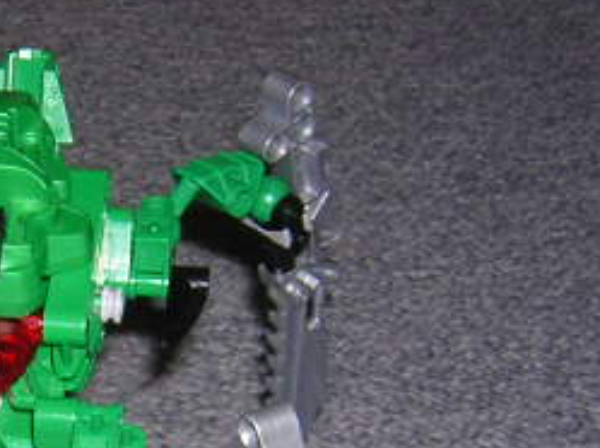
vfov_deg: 12.1
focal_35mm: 121
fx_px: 2094
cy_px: 450
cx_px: -12
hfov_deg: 16.0
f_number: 5.8
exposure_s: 1/60.1
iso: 100
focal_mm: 6.1
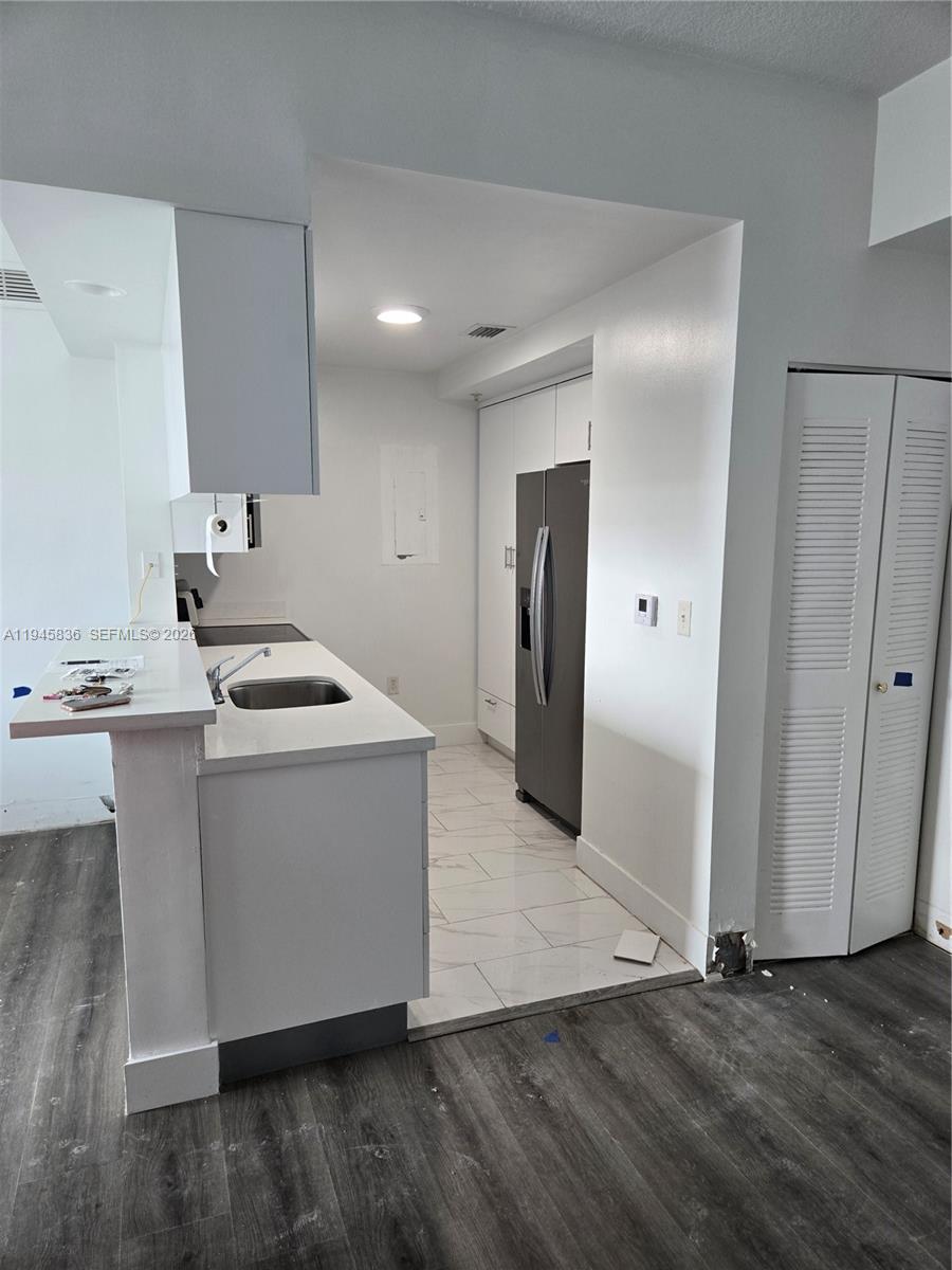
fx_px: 843
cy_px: 635
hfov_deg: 58.9
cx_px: 476
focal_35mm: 23
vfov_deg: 73.9
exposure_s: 1/120
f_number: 1.8
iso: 125
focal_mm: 5.4
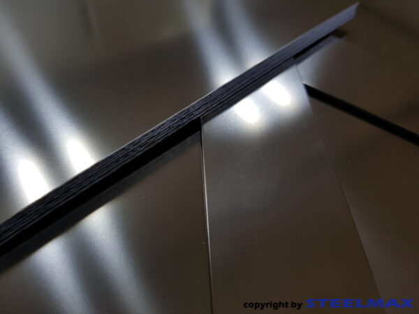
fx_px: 315
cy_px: 157
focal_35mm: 26
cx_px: 210
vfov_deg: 53.1
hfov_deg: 67.3
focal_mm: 4.2
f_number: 1.7
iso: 40
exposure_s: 1/159
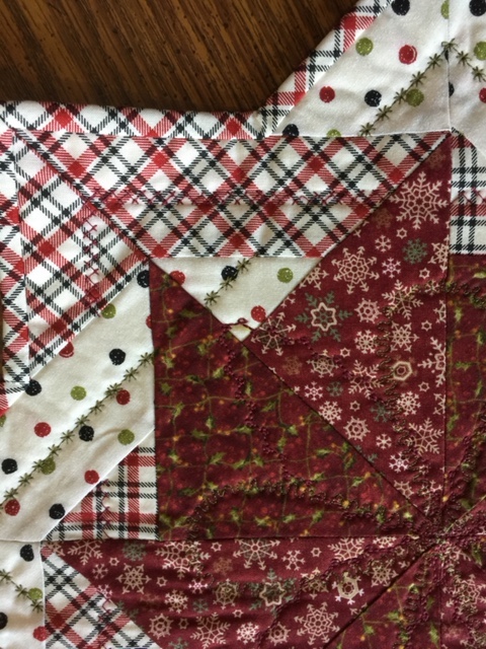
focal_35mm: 29
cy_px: 324
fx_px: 543
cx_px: 243
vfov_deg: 61.7
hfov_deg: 48.2
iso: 64
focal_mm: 4.15
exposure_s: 1/15
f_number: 2.2
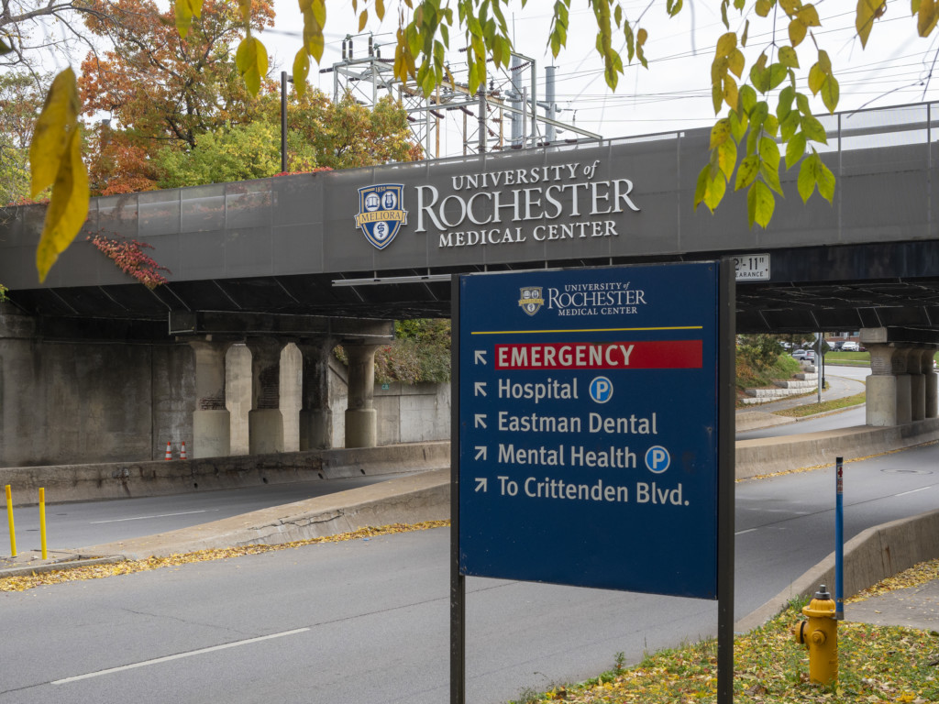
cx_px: 470
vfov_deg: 31.5
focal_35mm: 46
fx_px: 1248
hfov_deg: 41.2
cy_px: 352
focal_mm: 23
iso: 400
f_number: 5.6
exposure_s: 1/400
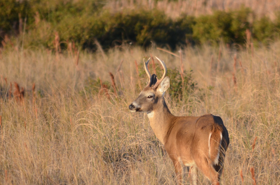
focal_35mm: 641
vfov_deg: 2.1
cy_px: 115
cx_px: 179
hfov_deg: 3.2
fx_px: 4975
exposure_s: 1/1000
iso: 640
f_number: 5.6
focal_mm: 300
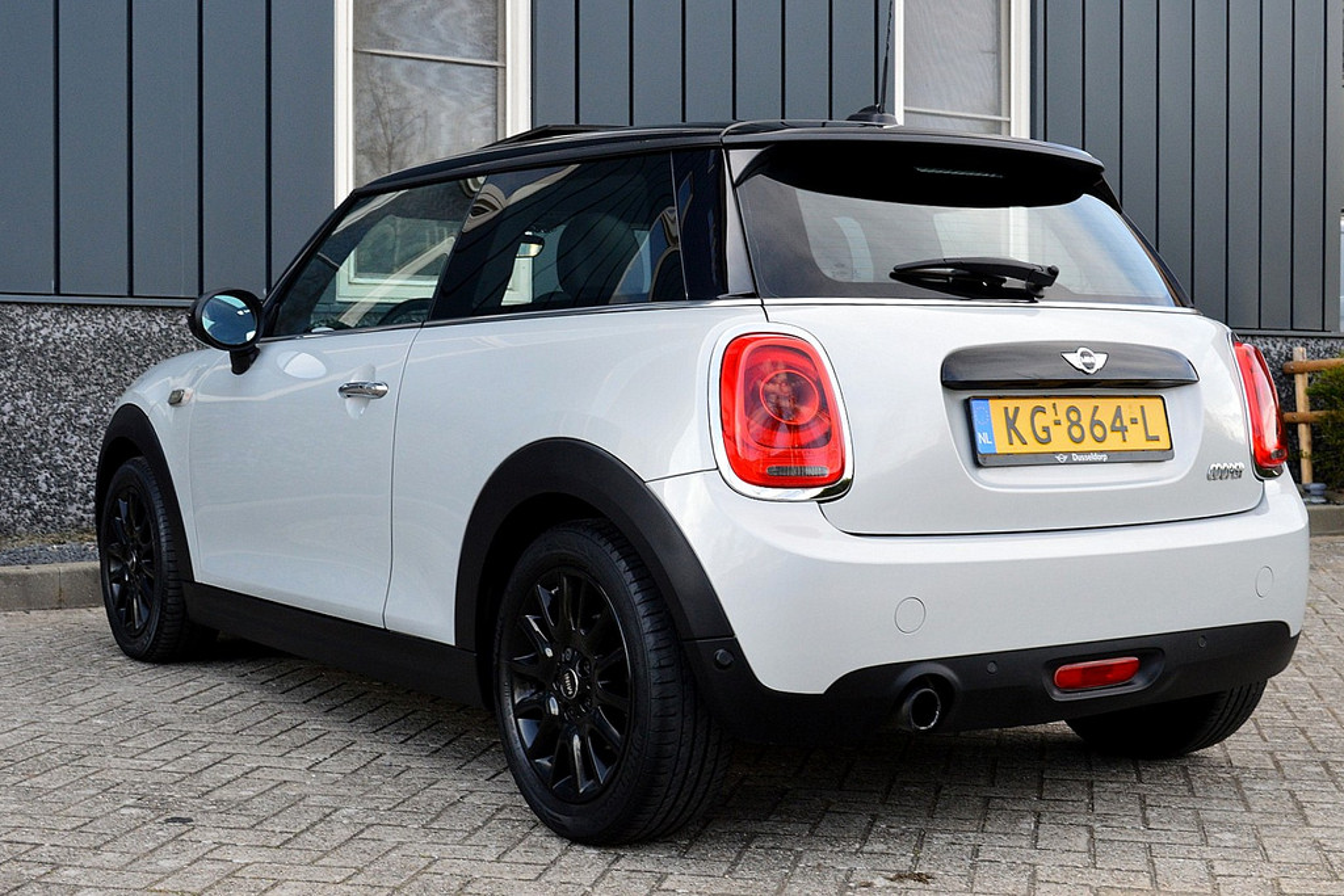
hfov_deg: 38.9
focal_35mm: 51
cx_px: 672
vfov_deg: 26.5
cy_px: 448
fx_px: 1904
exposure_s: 1/200
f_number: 10
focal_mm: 34
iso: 800
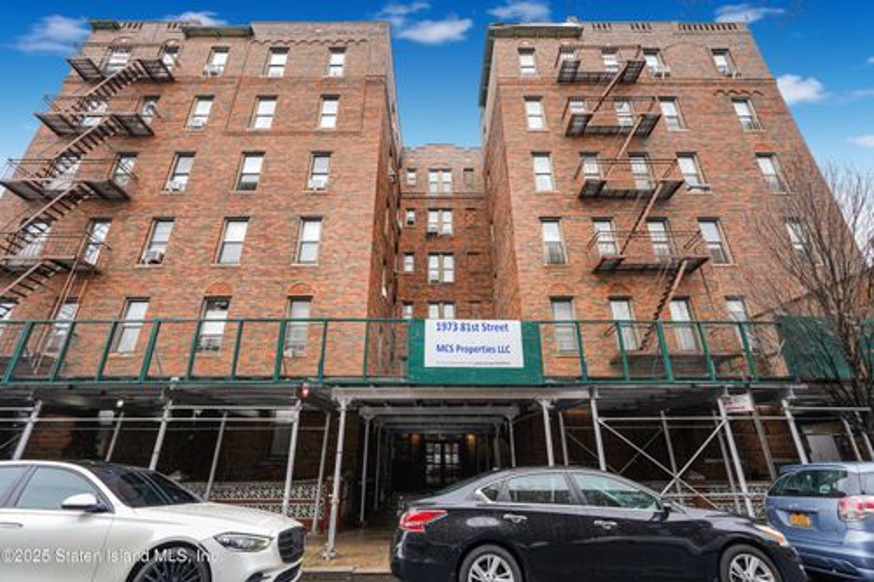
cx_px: 437
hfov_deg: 96.8
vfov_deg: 73.7
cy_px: 291
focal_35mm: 16
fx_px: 388
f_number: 4.5
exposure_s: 1/50
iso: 50
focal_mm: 16
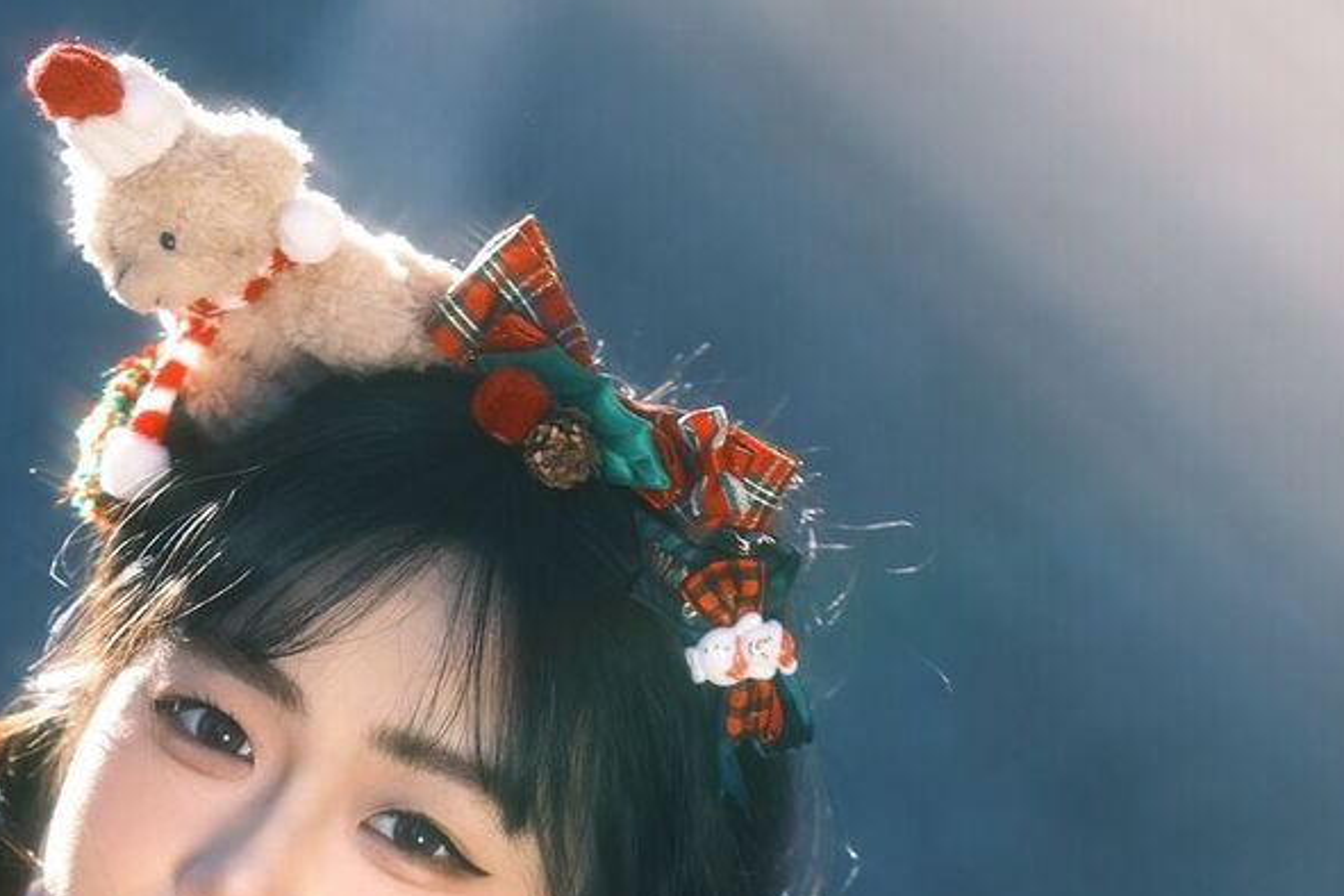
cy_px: 1554
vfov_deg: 6.0
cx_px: 332
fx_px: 8362
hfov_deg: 9.2
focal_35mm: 224
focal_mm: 56
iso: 80
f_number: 1.6
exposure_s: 1/1400
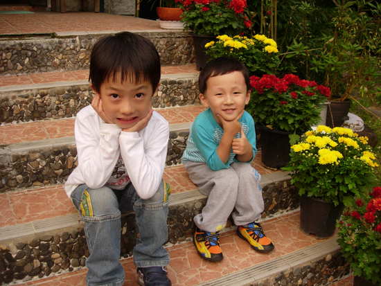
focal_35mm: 38
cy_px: 143
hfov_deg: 49.0
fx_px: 418
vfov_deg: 37.7
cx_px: 190
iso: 64
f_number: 2.8
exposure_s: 1/322
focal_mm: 7.8
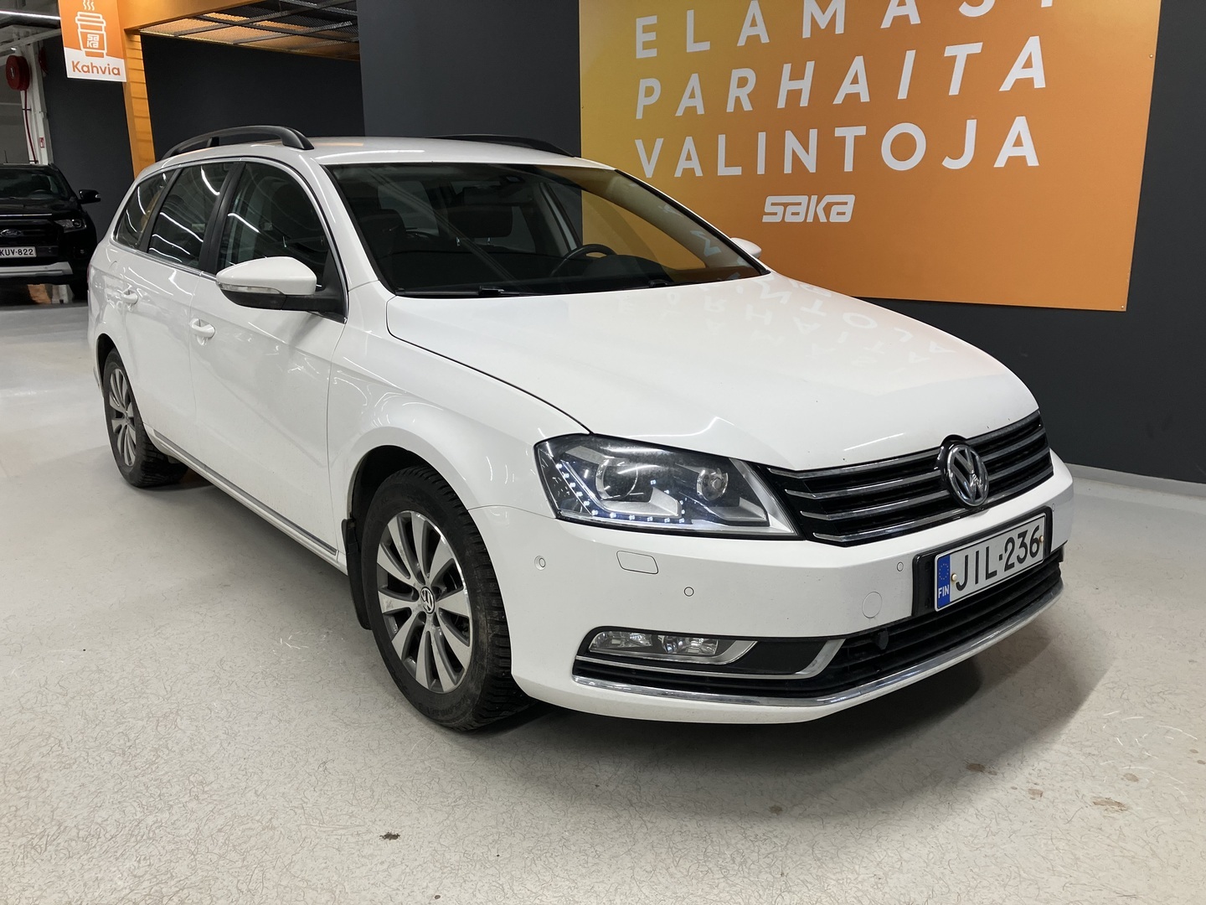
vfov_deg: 49.7
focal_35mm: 28
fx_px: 976
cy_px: 452
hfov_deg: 63.4
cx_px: 603
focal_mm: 3.99
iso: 80
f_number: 1.8
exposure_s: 1/100
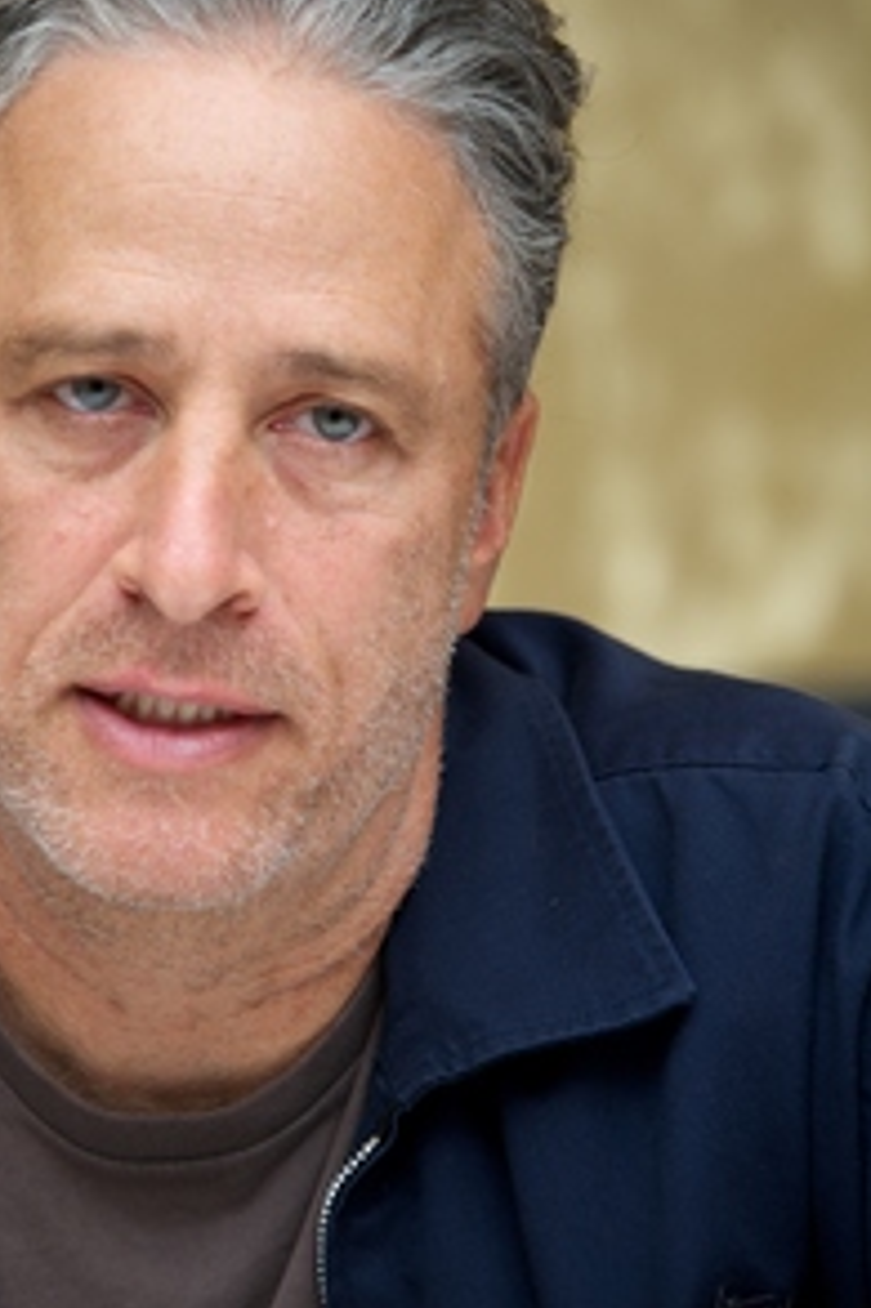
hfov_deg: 4.8
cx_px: 295
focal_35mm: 287
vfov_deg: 7.2
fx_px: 10427
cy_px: 634
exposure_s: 1/80
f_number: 5.6
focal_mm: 210
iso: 640
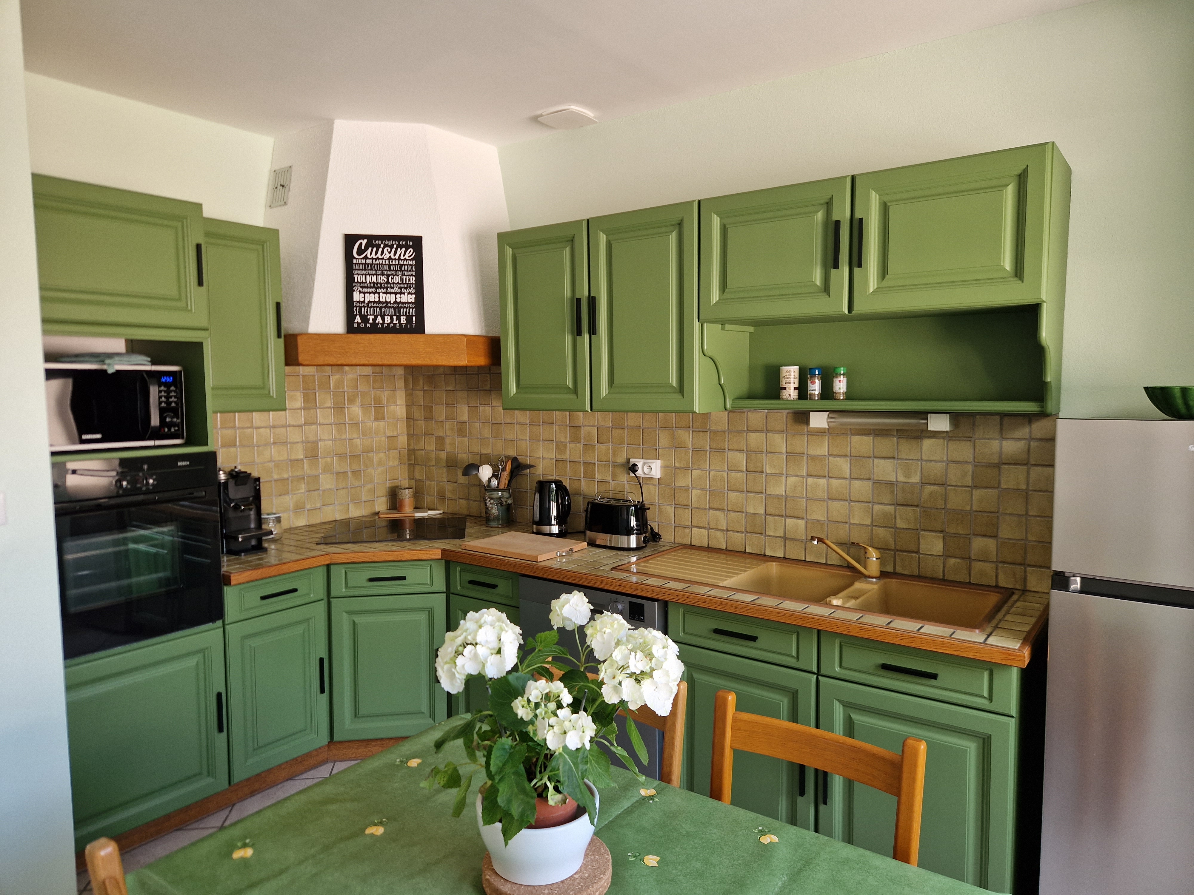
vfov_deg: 58.9
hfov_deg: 73.9
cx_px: 597
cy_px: 448
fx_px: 793
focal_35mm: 23
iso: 100
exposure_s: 1/180
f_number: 1.8
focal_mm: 5.4
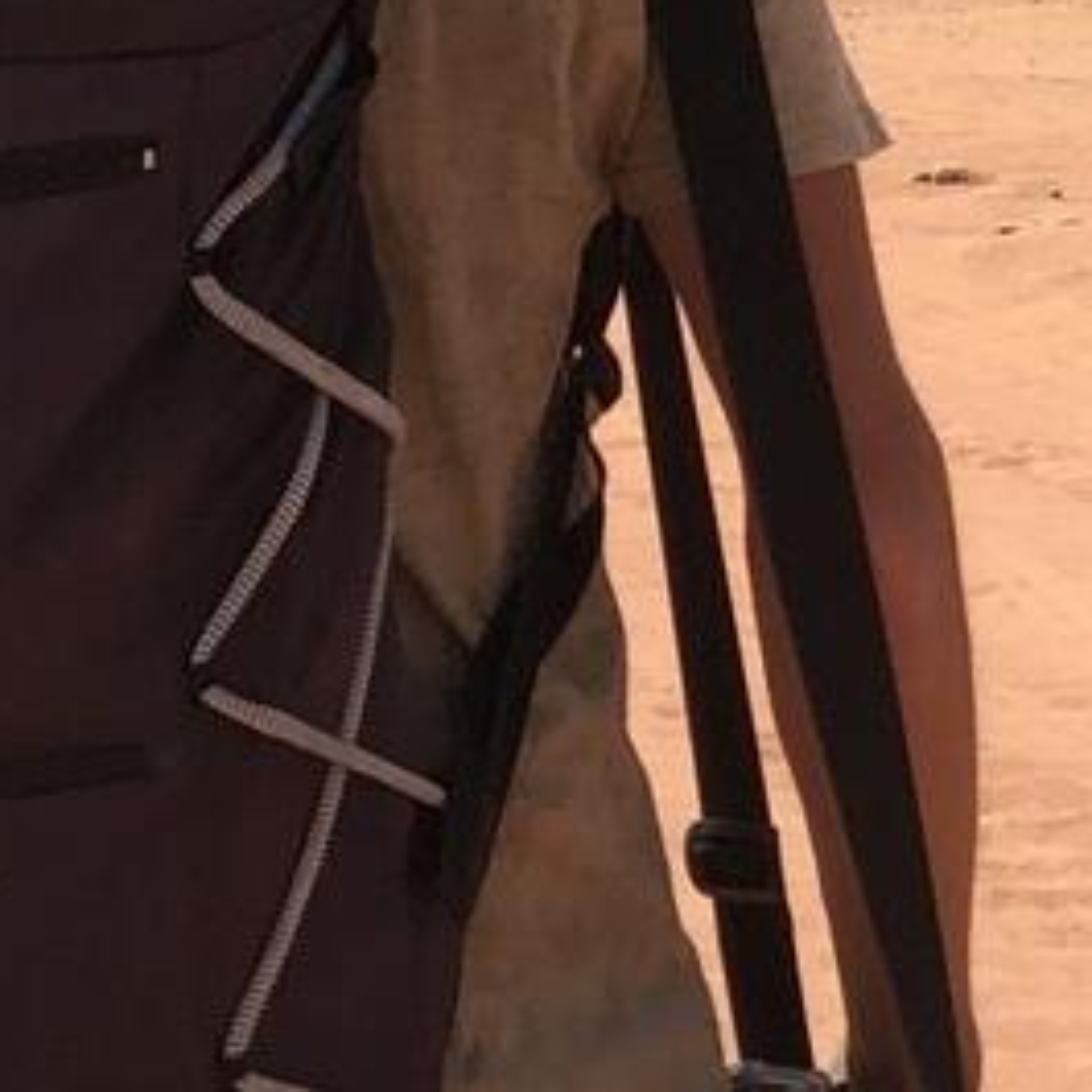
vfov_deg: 5.8
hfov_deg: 5.9
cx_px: 185
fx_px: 10529
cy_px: -958
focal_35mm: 295
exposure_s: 1/1499
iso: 16
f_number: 2.4
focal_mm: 6
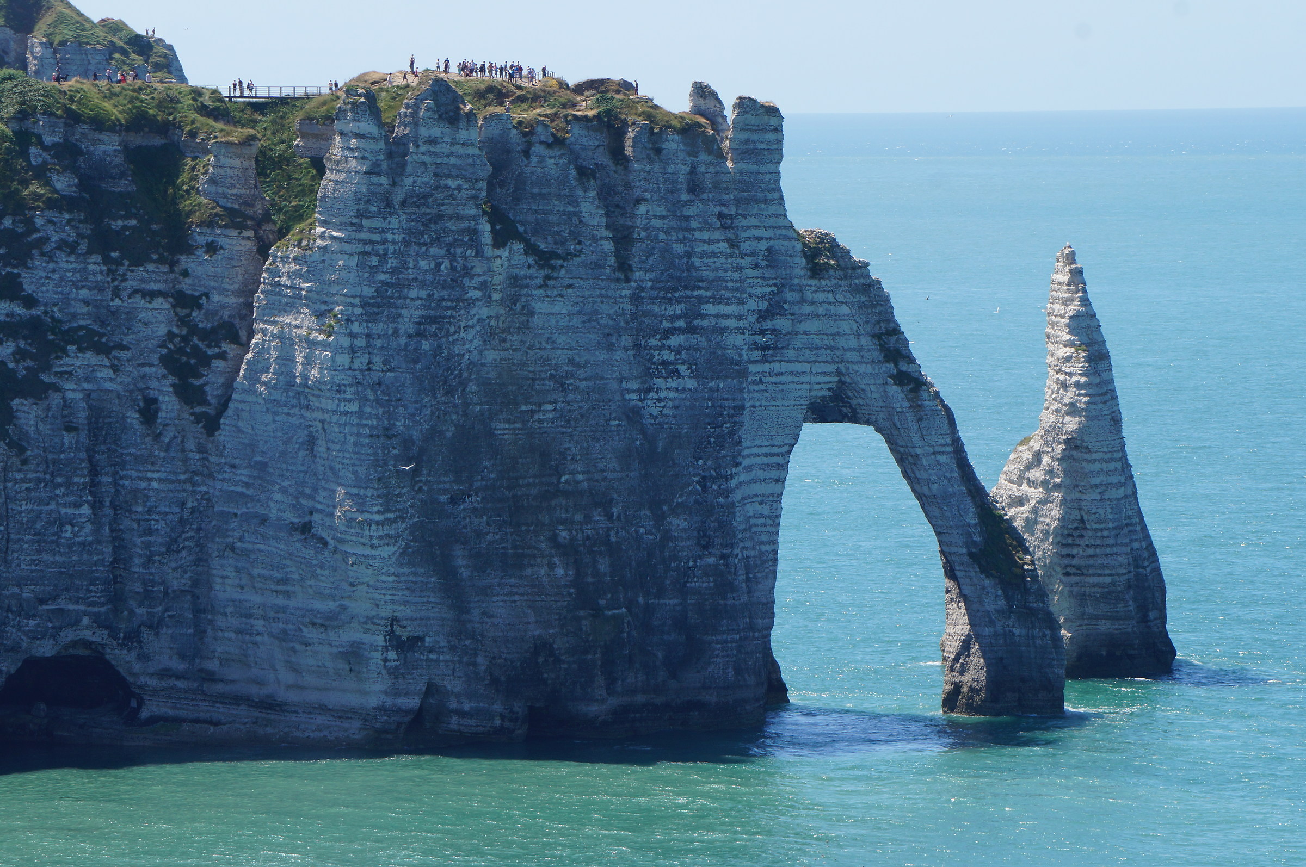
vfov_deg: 5.7
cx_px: 653
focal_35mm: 238
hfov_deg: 8.6
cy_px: 434
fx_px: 8642
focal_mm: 159
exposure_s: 1/250
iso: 200
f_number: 13
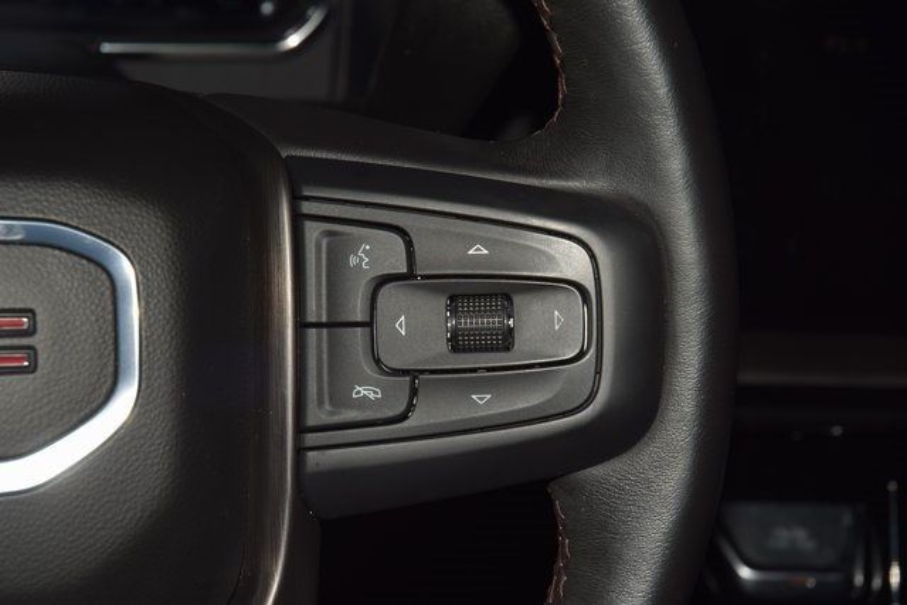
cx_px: 454
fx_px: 2646
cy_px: 302
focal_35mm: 105
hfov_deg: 19.5
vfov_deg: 13.0
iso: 100
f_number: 8
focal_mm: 70
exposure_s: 1/125
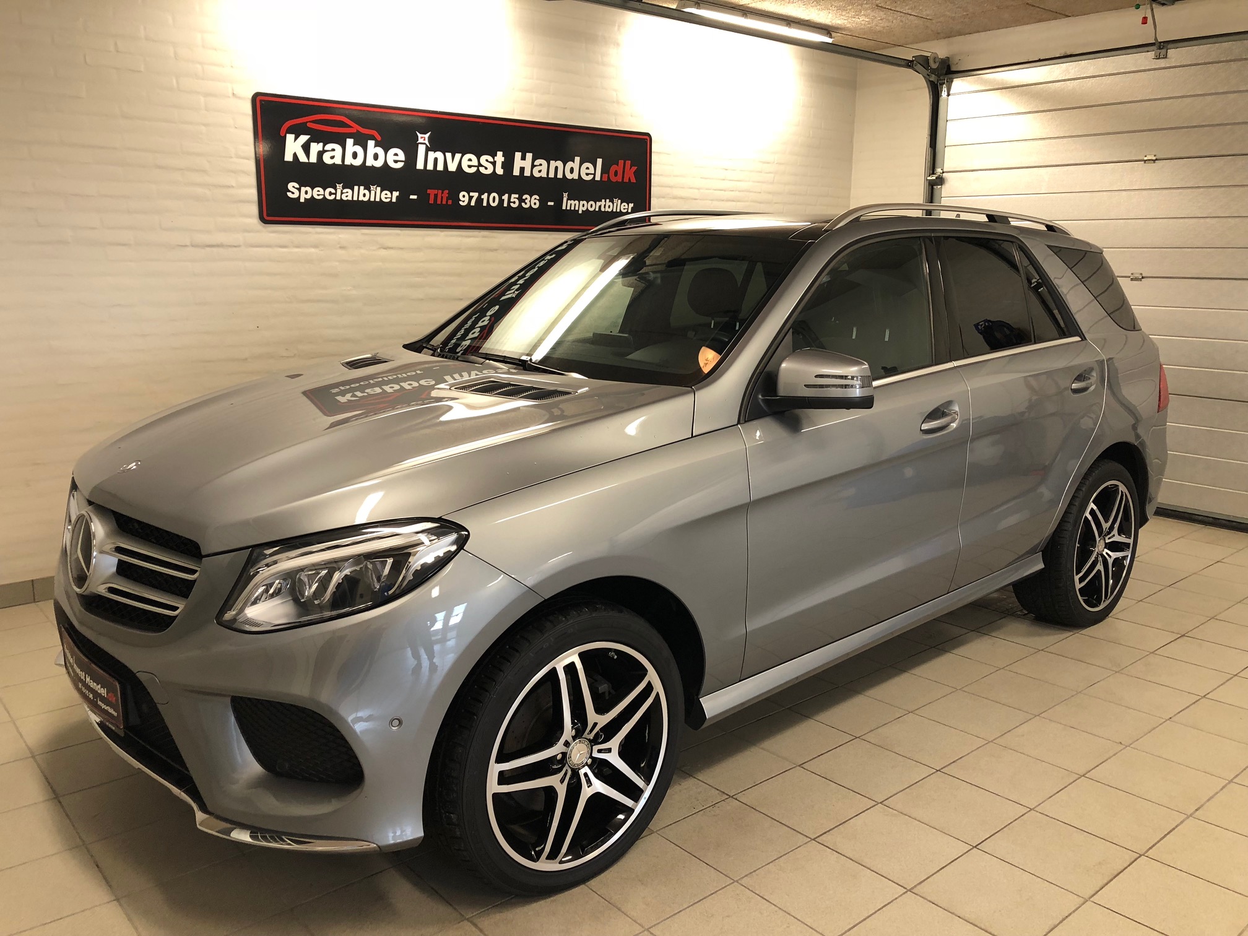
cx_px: 624
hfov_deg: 63.4
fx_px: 1009
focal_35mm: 28
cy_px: 468
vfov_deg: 49.7
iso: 40
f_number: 1.8
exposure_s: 1/20
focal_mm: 3.99
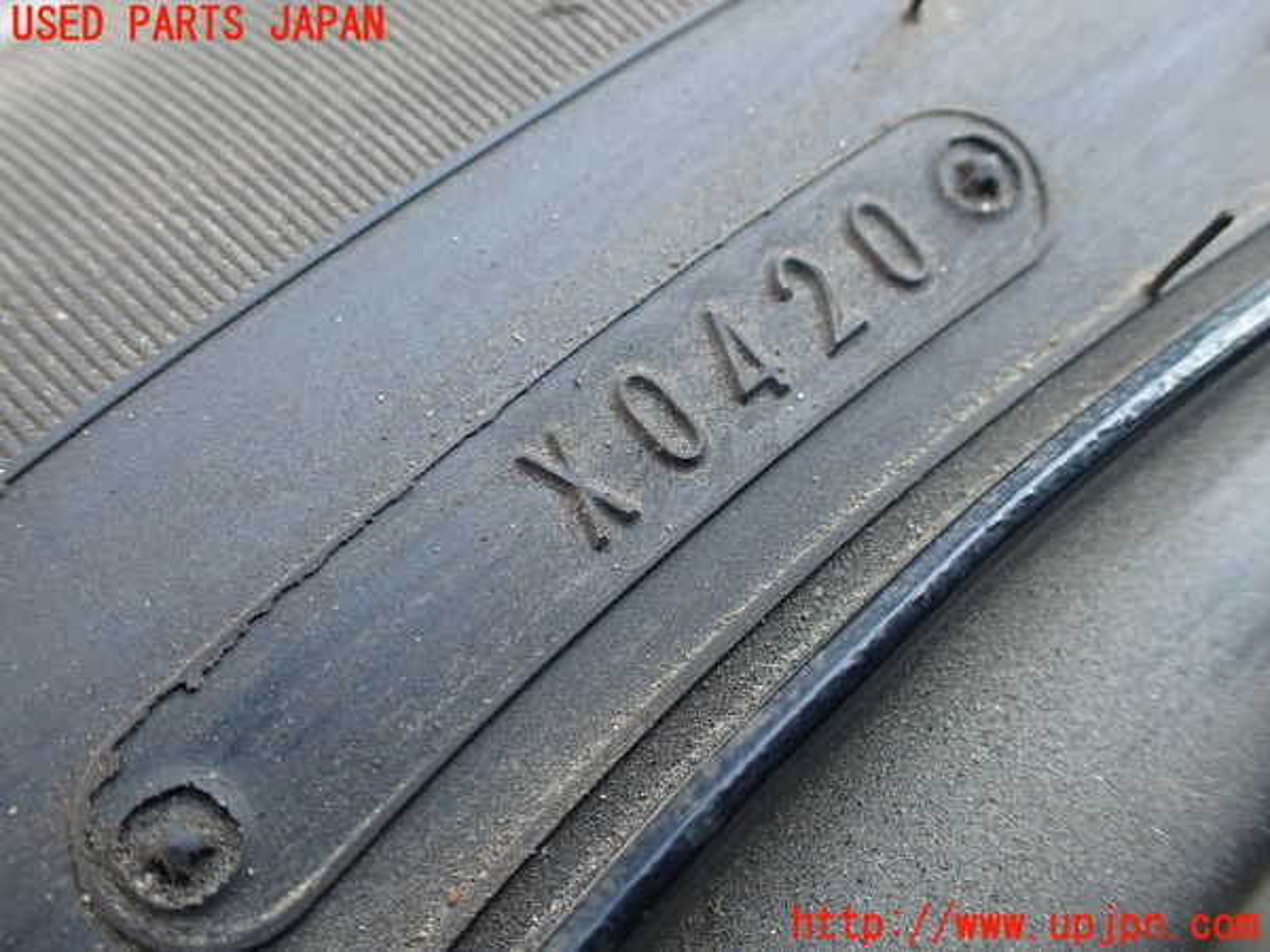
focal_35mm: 30
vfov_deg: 46.8
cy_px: 476
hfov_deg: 60.0
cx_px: 635
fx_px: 1101
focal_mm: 5.4
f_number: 2.3
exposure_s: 1/125
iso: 250
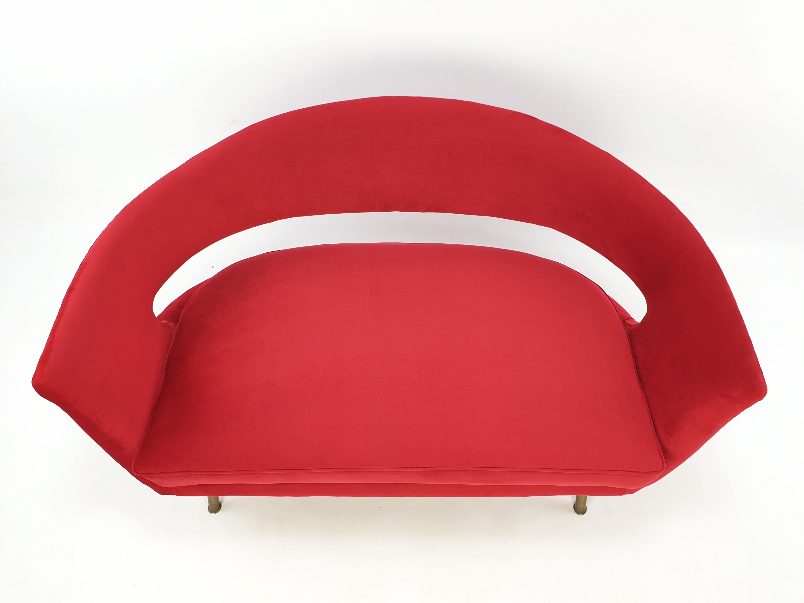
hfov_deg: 67.3
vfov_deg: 53.1
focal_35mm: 26
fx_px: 604
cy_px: 302
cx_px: 402
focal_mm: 4.3
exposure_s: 1/50
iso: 50
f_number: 2.4
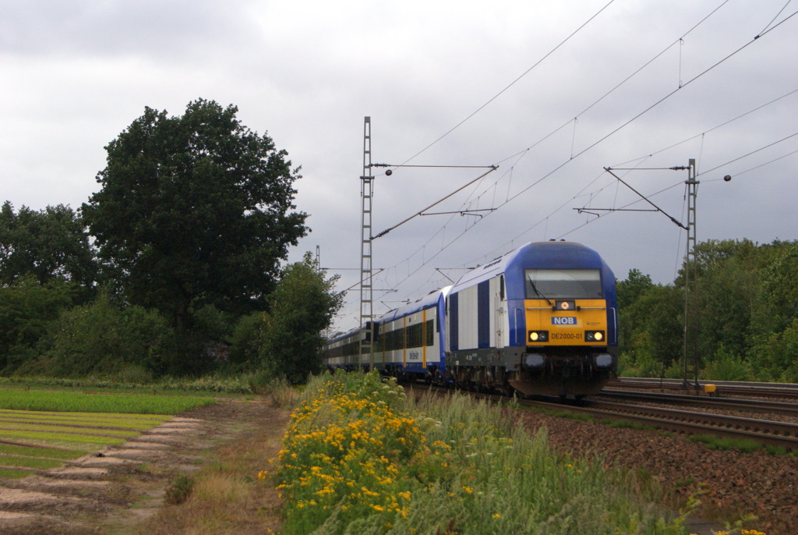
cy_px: 268
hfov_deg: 24.6
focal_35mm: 82
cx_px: 399
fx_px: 1831
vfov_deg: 16.6
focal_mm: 55
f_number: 10
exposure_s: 1/1000
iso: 200
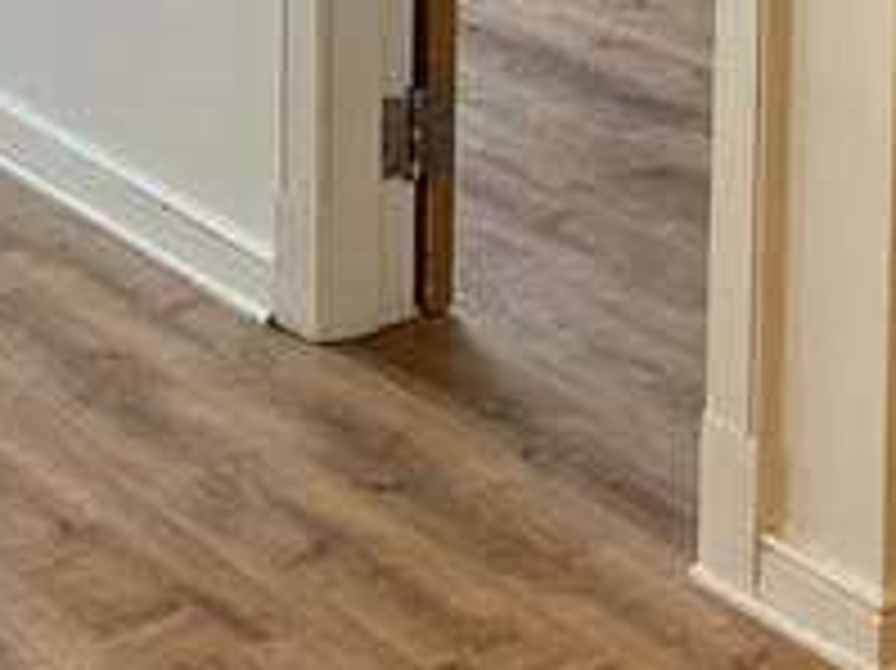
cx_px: 378
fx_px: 3466
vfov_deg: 10.6
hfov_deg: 14.7
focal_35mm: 134
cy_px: -396
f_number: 1.8
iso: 64
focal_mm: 4.25
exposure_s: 1/60
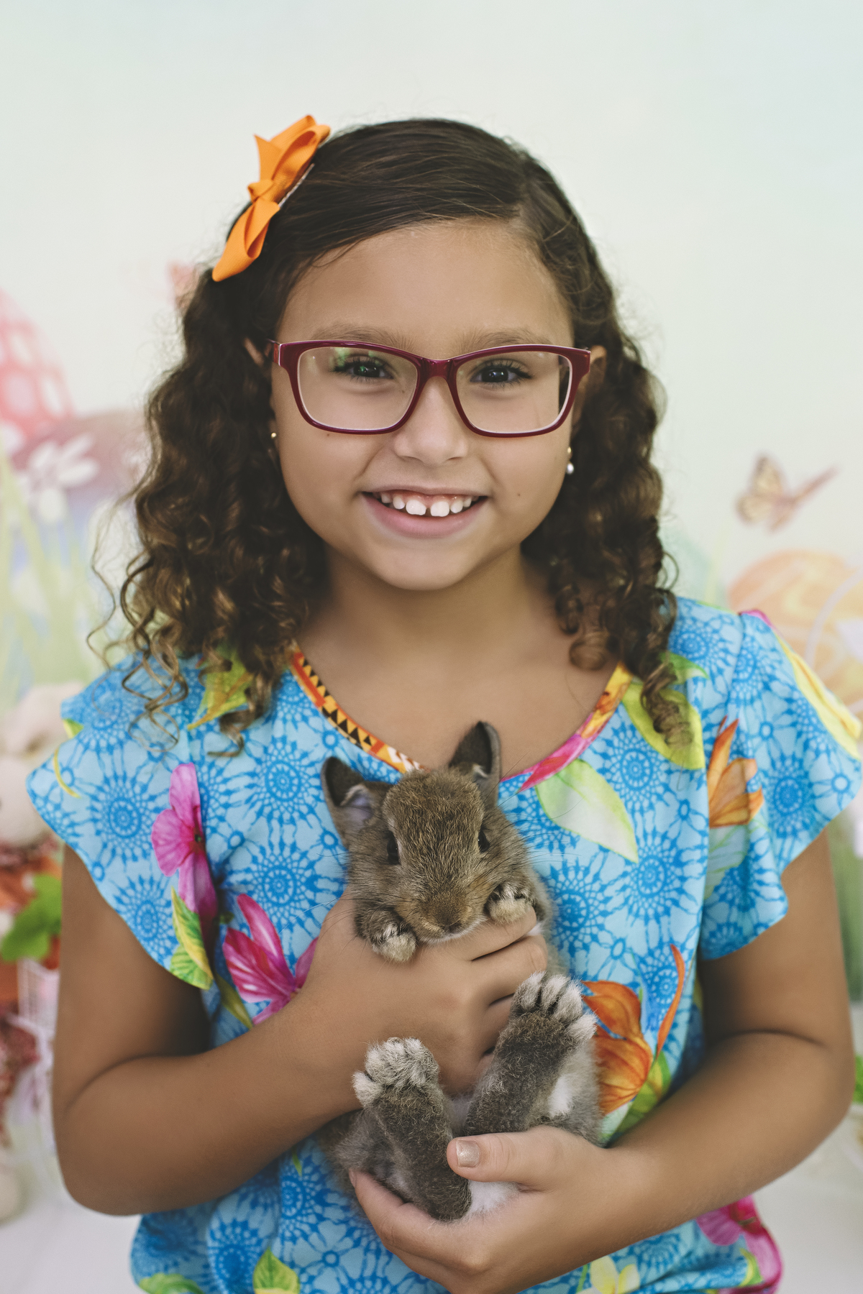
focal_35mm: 52
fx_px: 1888
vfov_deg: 37.9
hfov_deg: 25.8
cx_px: 432
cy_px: 647
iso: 400
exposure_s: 1/125
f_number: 3.2
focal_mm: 35
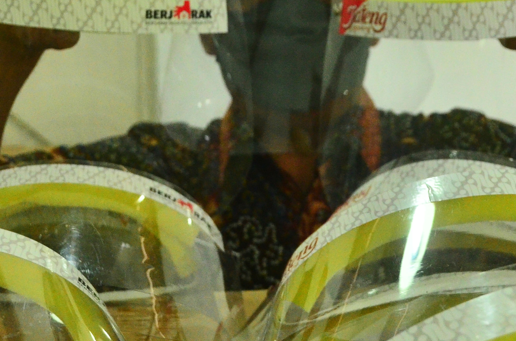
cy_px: 233
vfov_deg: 16.0
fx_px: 1216
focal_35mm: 85
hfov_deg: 24.0
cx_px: 285
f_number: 4.8
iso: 1600
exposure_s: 1/90
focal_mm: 24
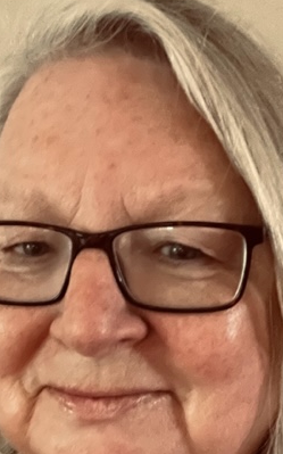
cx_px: 150
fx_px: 630
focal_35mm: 51
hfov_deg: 25.3
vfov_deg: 39.0
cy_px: 311
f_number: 2.2
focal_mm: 2.71
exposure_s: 1/15
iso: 1600
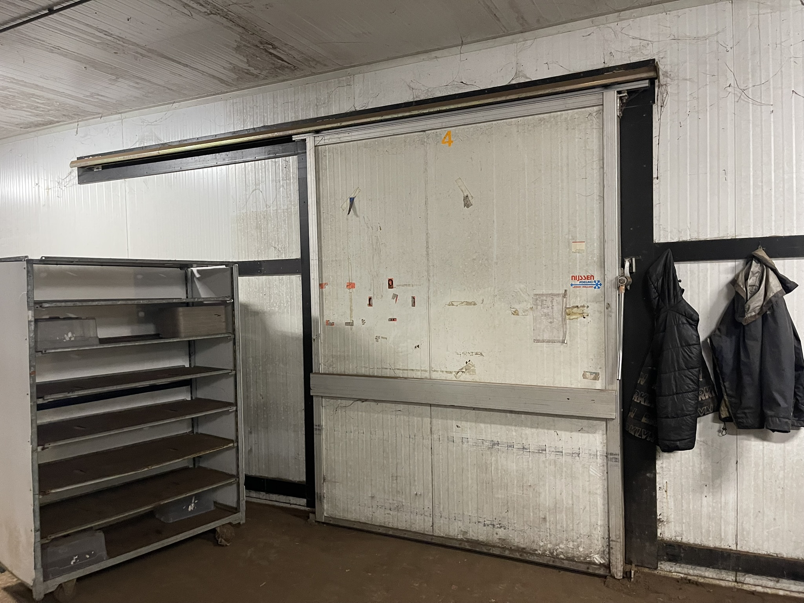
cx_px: 402
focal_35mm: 25
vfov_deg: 54.9
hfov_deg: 69.4
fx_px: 581
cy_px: 302
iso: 400
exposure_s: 1/50
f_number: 1.6
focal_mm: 5.1
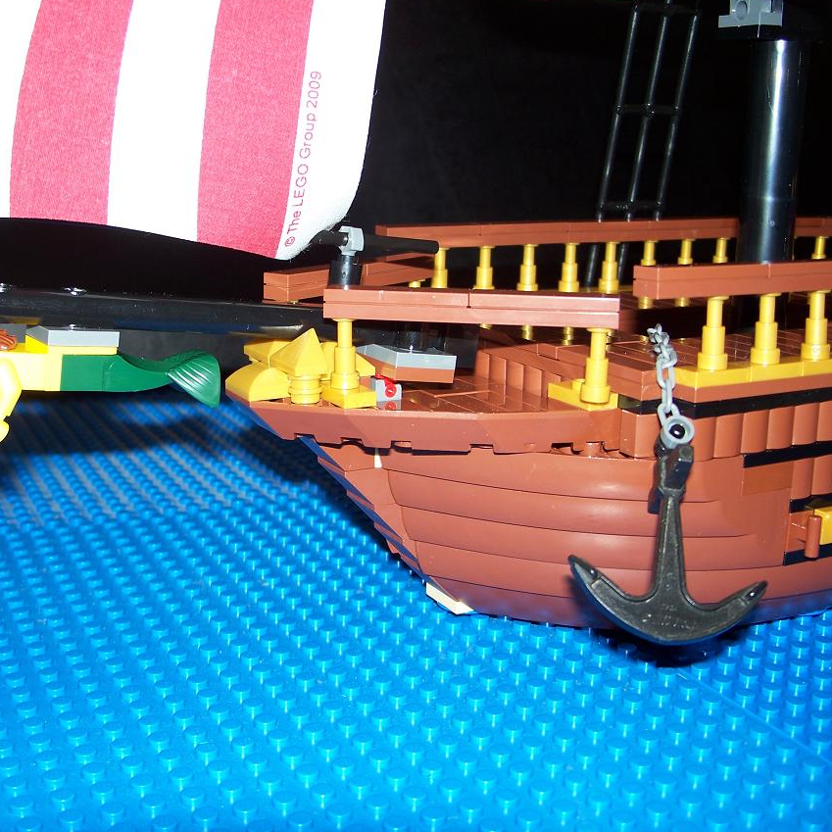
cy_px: 413
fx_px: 1196
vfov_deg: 38.3
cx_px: 306
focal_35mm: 44
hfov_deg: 38.1
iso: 80
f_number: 2.8
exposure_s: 1/60
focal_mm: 7.8
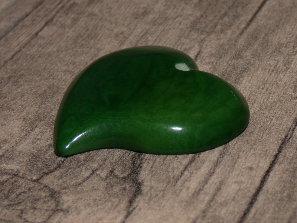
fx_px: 472
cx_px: 148
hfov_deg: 34.9
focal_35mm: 55
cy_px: 112
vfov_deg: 26.6
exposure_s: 1/60
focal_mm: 9.9
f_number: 4
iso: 125
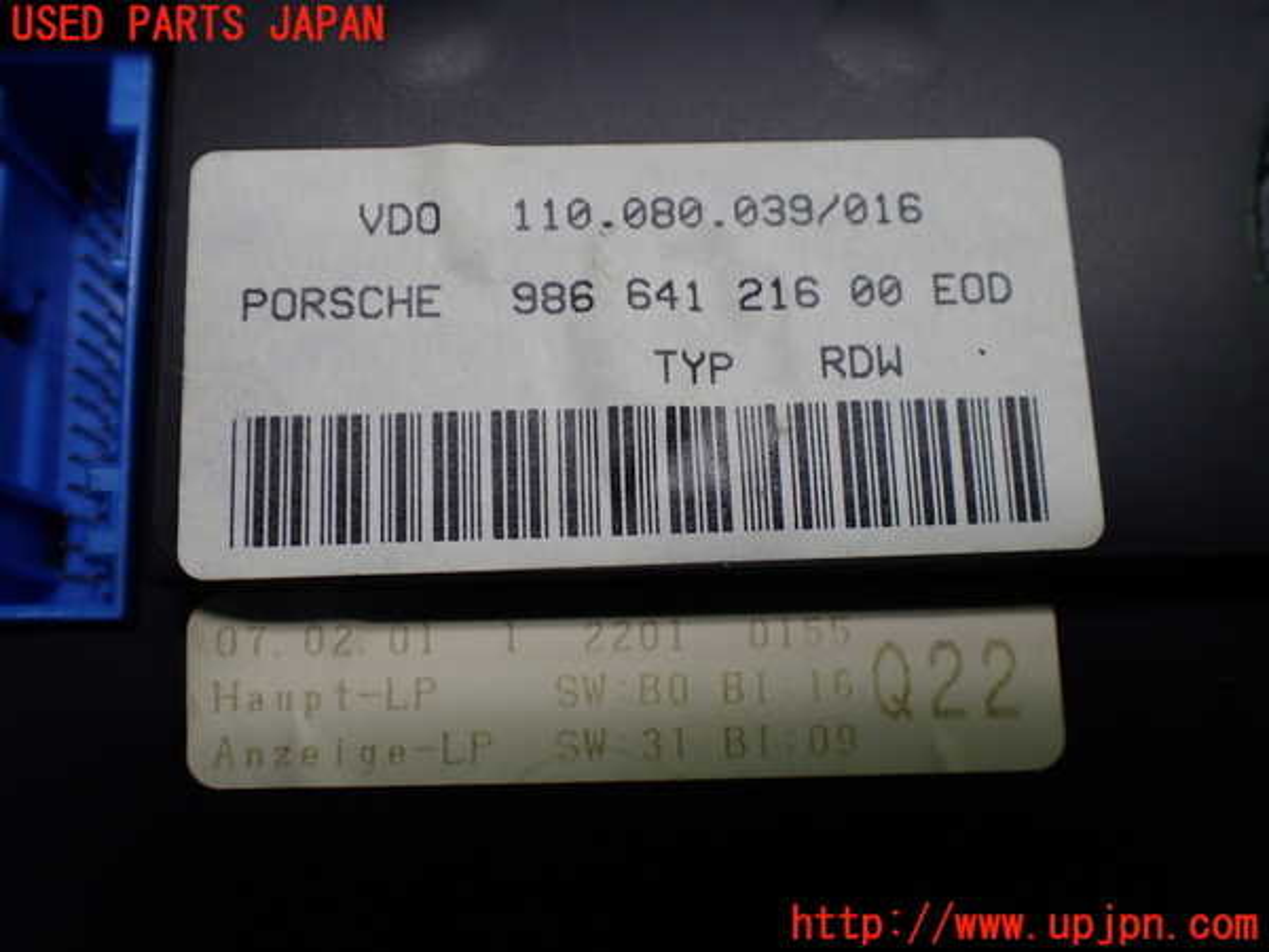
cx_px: 634
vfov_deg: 46.8
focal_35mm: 30
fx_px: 1100
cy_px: 476
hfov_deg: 60.0
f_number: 2.3
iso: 200
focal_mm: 5.4
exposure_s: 1/125
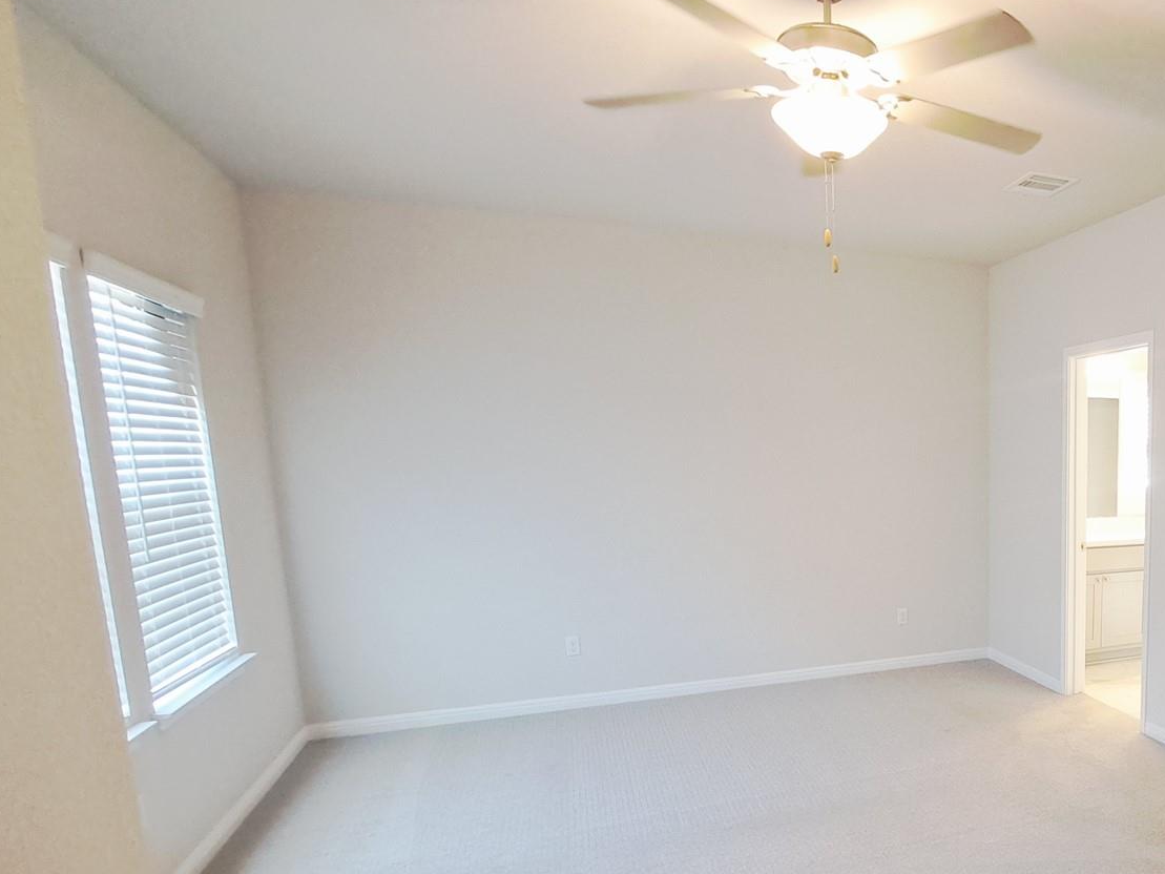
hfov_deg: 61.9
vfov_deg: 55.2
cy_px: 605
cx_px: 1018
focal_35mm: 24
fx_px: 808
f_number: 2.2
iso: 200
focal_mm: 1.74
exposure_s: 1/40
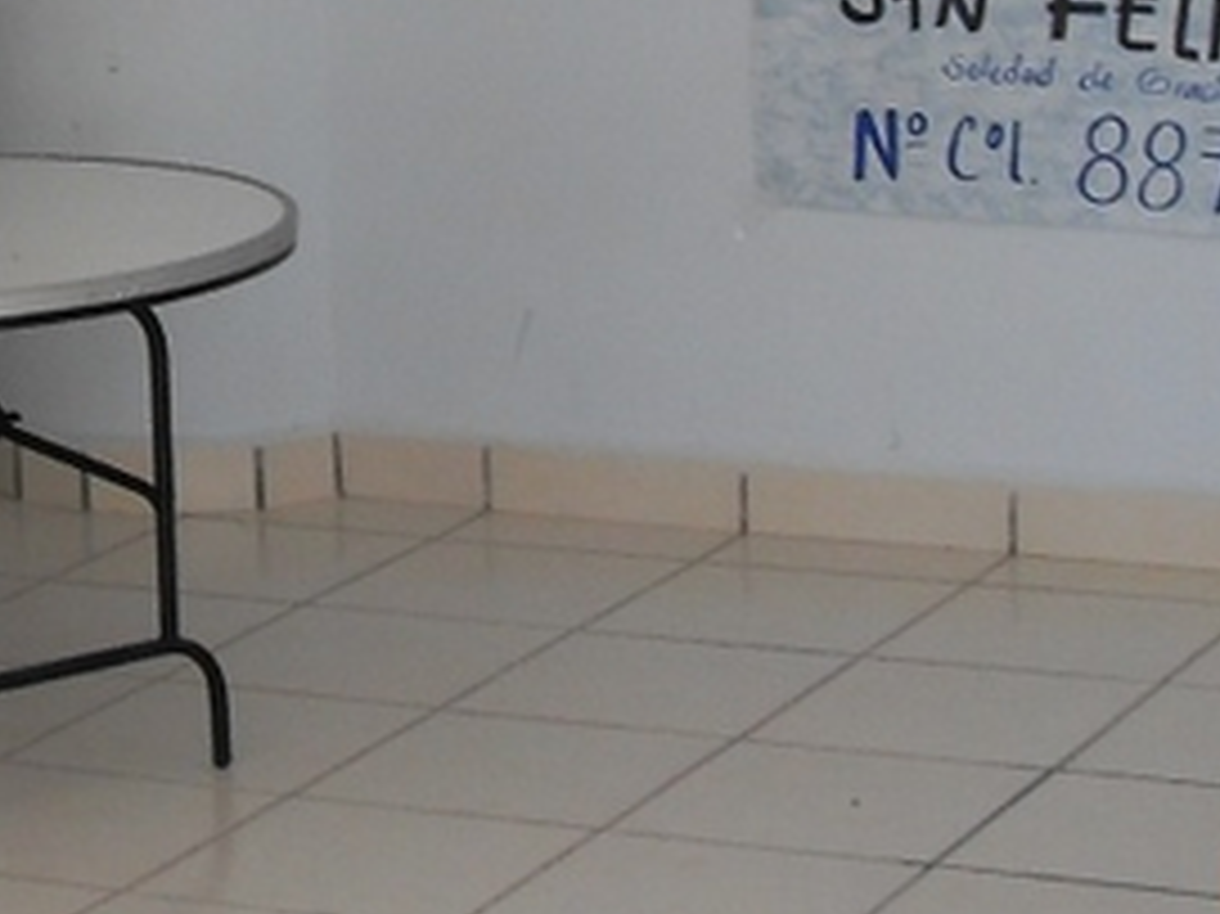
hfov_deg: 14.0
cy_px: -63
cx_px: 162
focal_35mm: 140
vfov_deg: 10.5
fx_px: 4932
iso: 100
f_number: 2.8
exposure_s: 1/90
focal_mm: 6.3
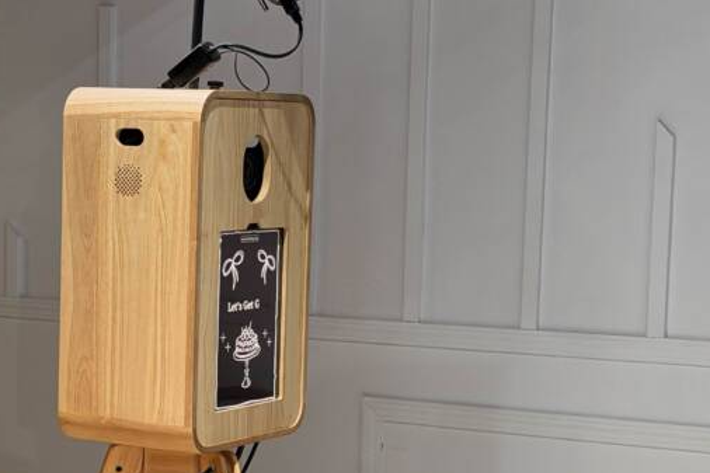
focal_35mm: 101
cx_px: 185
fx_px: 1991
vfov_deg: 13.5
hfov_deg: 20.1
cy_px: 380
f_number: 1.78
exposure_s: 1/60
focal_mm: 6.76
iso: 200
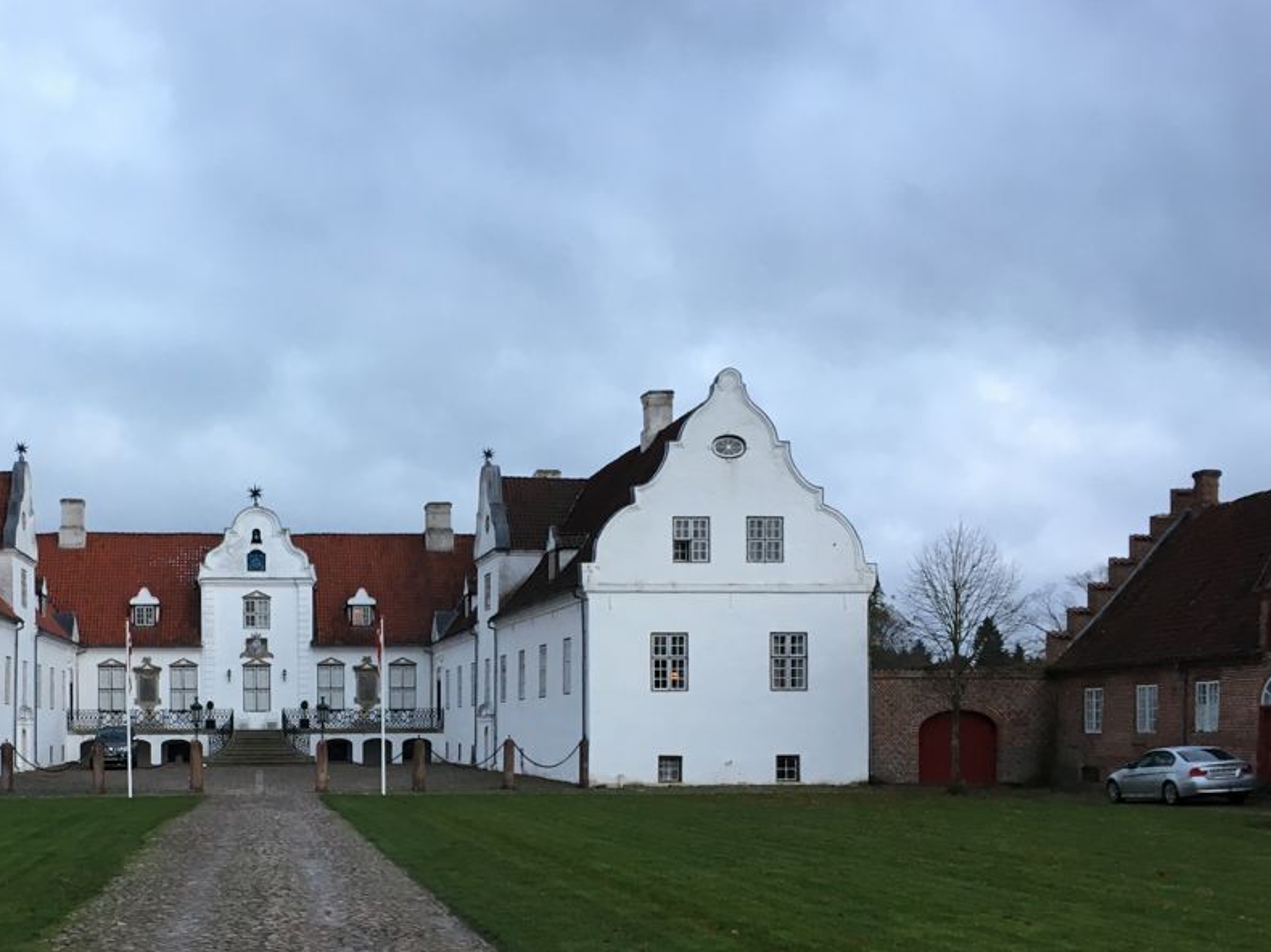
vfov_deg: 30.3
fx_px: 1725
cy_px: 720
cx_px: 330
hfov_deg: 39.4
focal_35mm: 47
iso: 64
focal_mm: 4.15
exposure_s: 1/33
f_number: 2.2
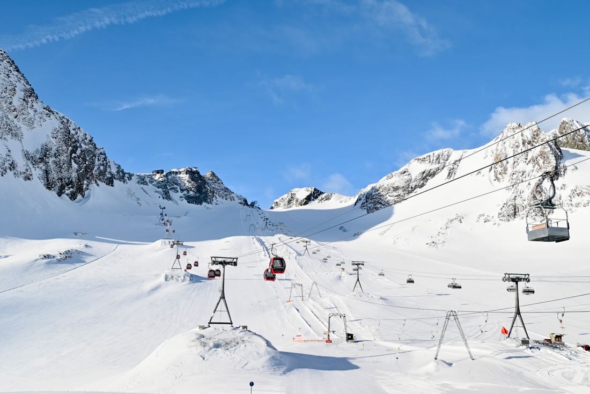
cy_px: 197
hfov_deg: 55.1
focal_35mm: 34
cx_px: 295
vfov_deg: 38.4
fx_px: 566
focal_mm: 23
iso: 200
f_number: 4.2
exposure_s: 1/250
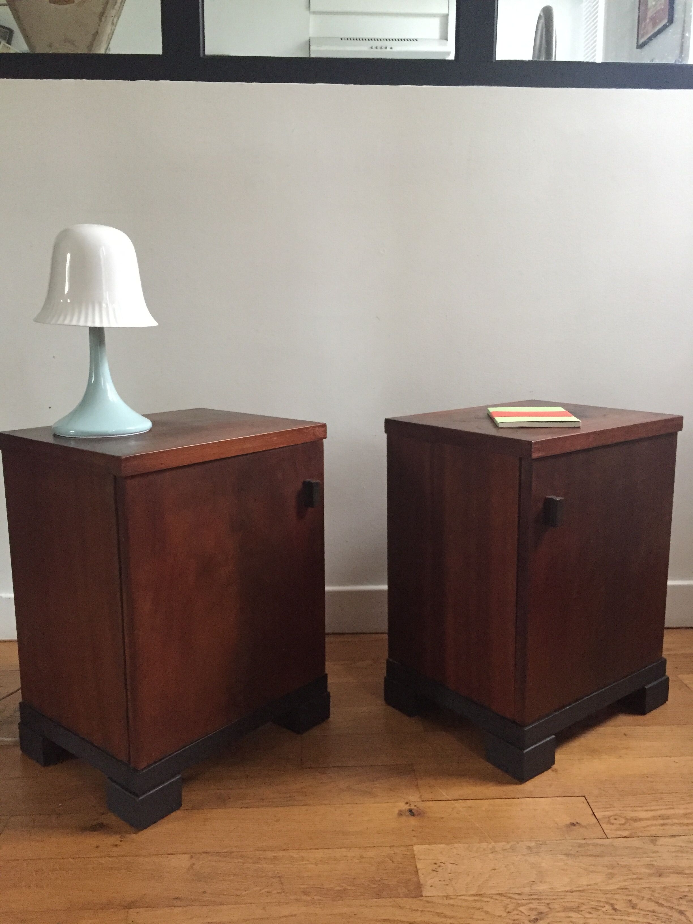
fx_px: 774
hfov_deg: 48.2
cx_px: 346
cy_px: 462
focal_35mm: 29
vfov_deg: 61.7
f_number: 2.2
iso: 400
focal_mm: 4.15
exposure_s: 1/17
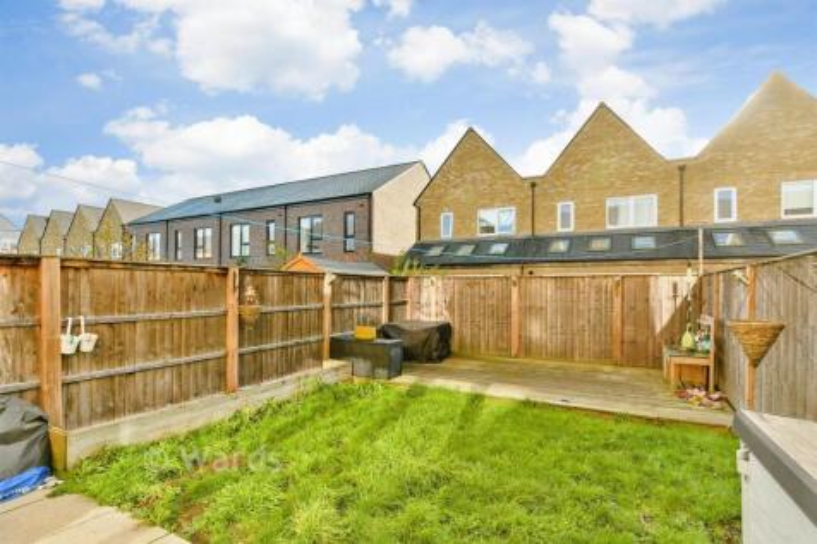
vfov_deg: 77.3
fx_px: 340
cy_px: 272
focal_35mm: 15
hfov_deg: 100.4
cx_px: 408
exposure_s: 1/50
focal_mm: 10
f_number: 8
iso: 160
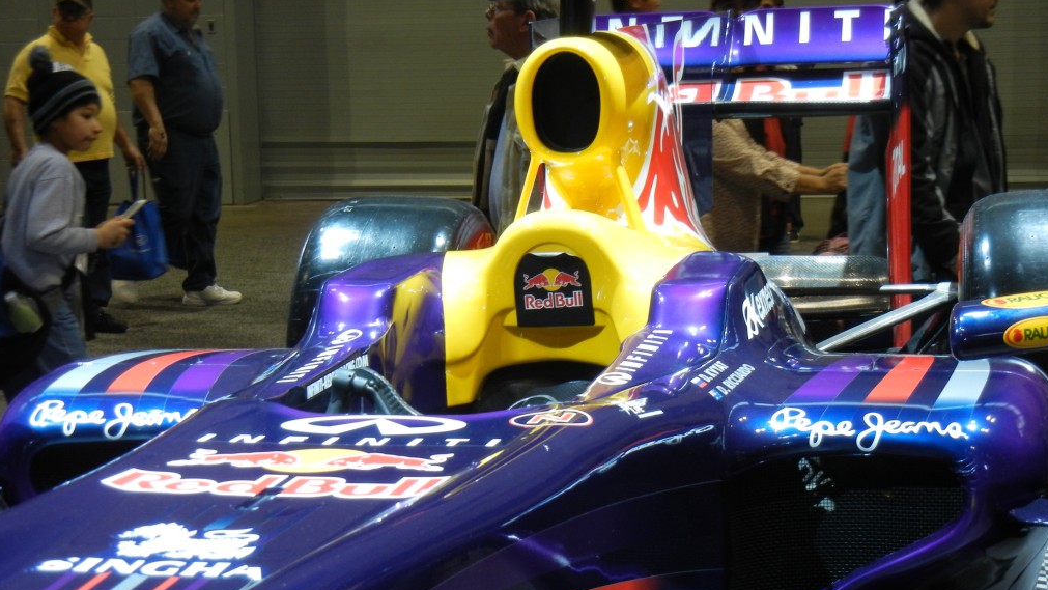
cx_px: 529
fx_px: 2084
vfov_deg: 16.1
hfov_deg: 28.2
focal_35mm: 75
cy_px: 330
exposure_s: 1/60
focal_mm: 12.2
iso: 307
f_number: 4.1
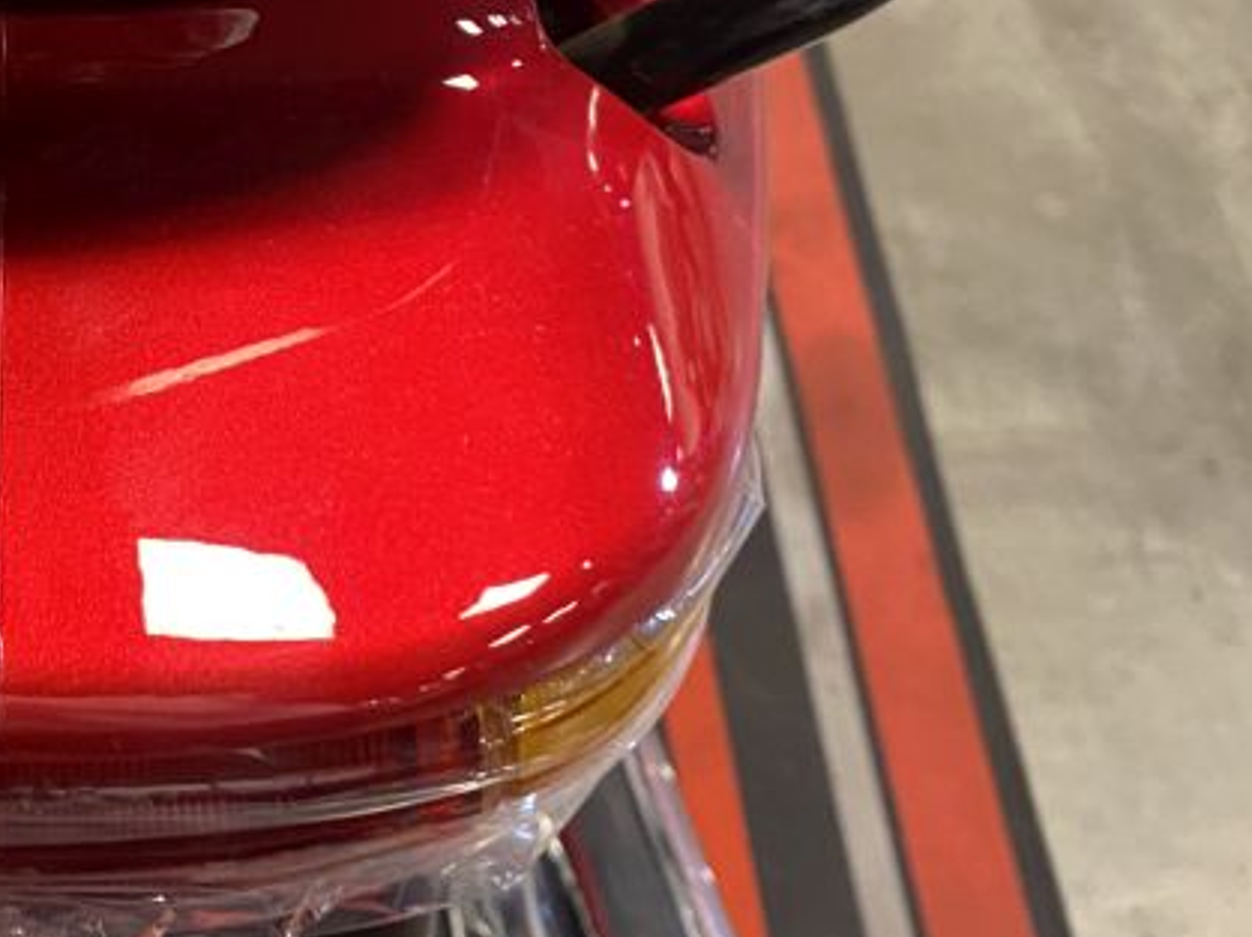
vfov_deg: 21.8
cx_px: -9
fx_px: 2386
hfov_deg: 27.6
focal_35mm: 66
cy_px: 136
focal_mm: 4.25
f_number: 1.8
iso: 400
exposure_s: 1/50
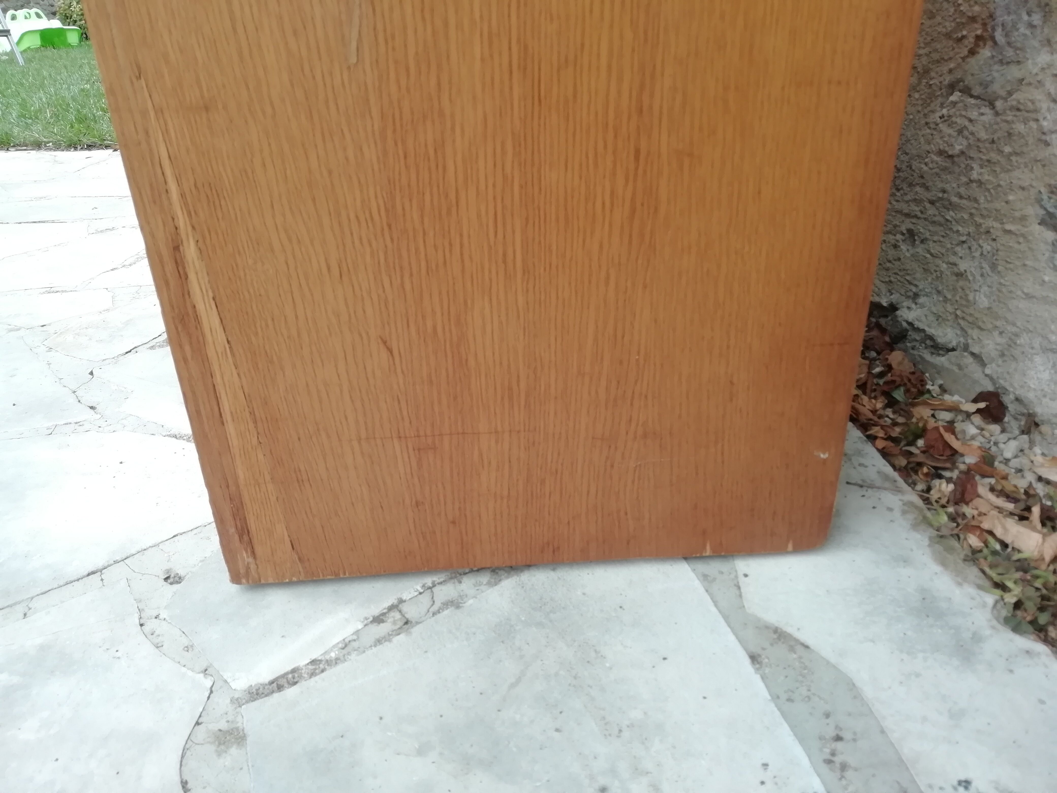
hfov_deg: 67.3
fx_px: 794
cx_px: 528
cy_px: 396
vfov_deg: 53.1
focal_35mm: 26
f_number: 2.2
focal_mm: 3.46
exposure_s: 1/200
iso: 50
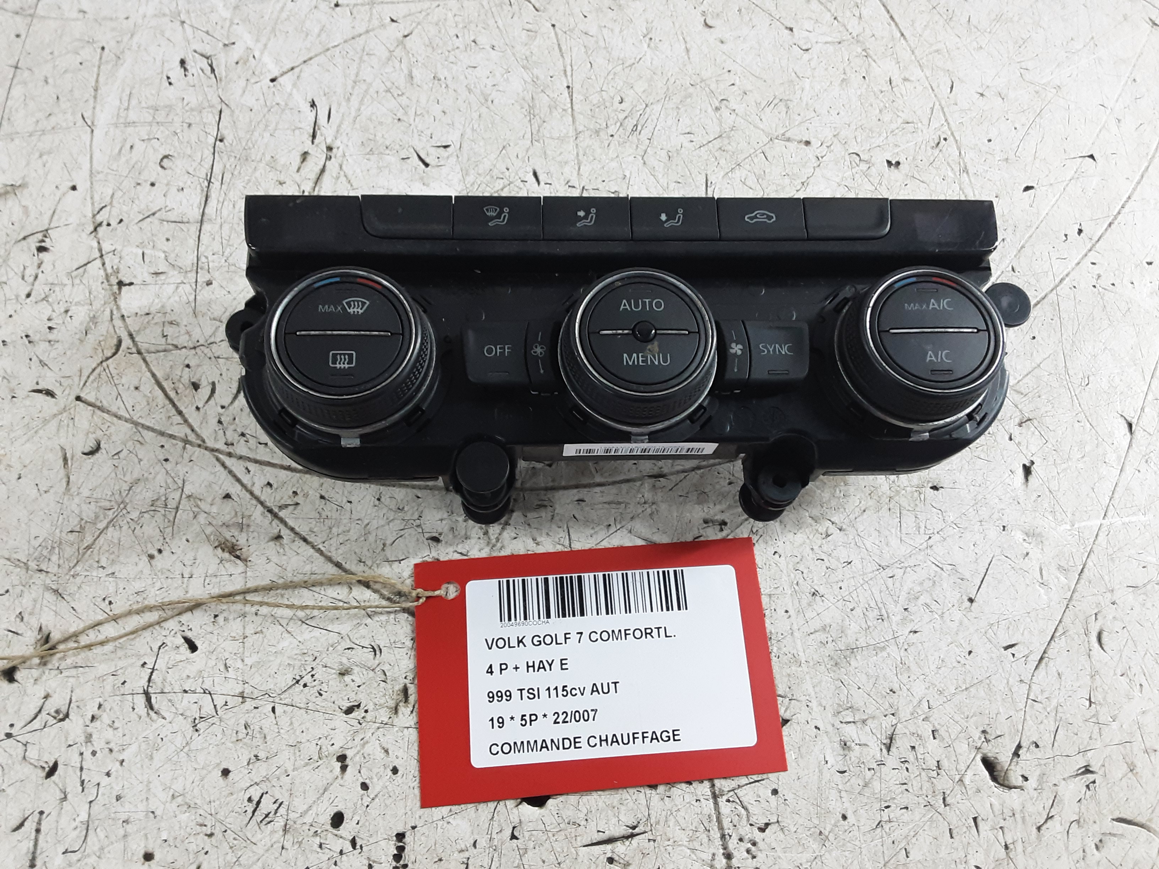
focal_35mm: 27
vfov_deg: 51.4
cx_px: 580
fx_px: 904
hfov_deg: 65.3
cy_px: 434
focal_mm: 2.91
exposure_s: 1/33
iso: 160
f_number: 1.9
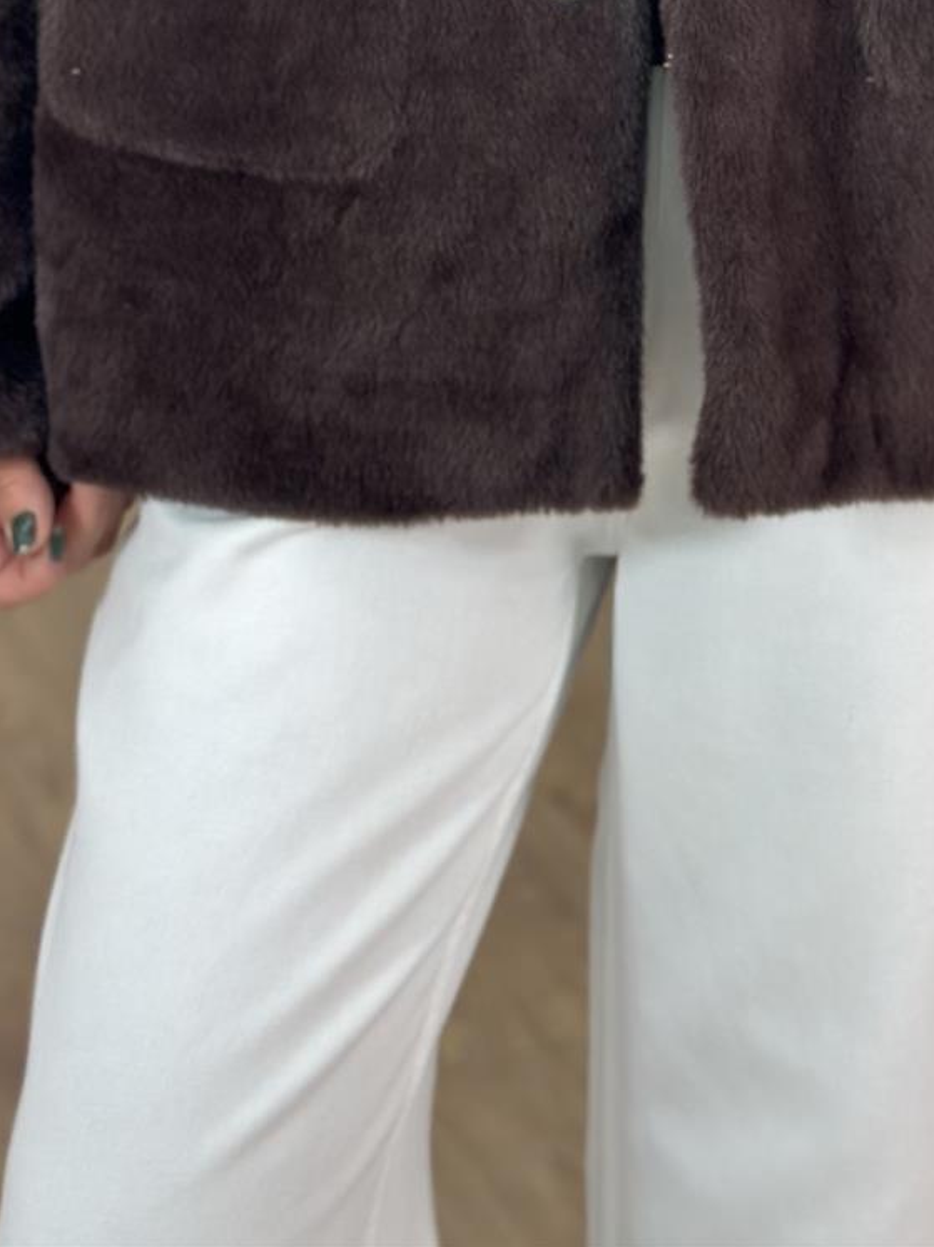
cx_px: 615
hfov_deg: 14.3
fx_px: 3708
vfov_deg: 18.4
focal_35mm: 103
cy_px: -87
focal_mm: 6.86
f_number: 1.78
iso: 80
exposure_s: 1/129
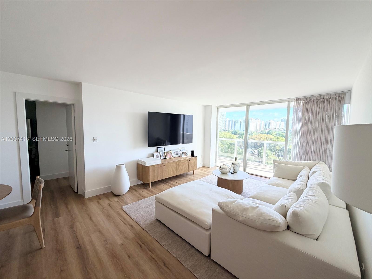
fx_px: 150
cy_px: 140
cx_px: 186
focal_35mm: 14
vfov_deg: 85.7
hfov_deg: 102.1
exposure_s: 1/155
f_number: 2.2
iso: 50
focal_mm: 2.22
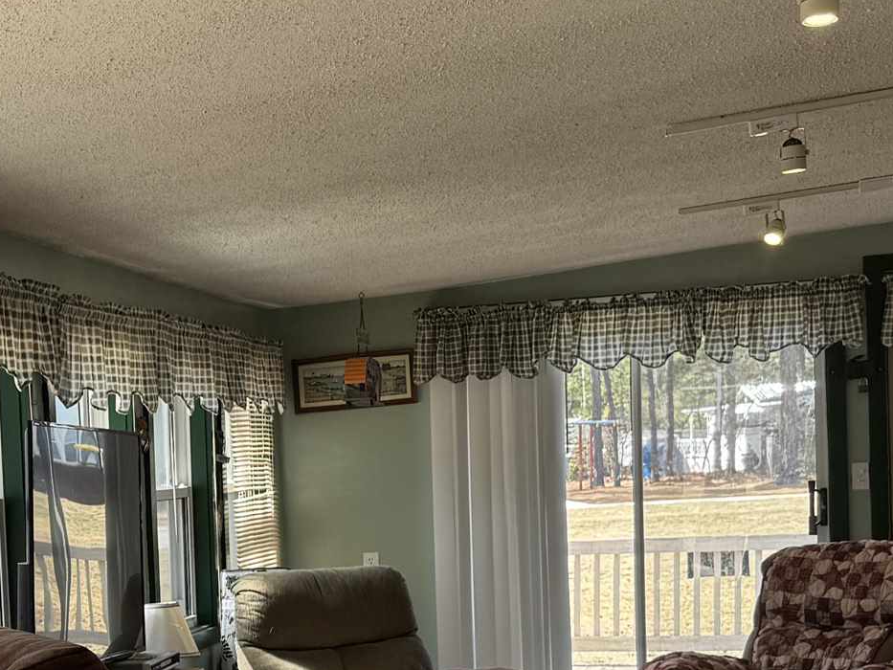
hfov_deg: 23.5
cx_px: -38
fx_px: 2038
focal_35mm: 79
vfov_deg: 18.3
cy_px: 619
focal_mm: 6.76
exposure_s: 1/265
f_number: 1.78
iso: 64
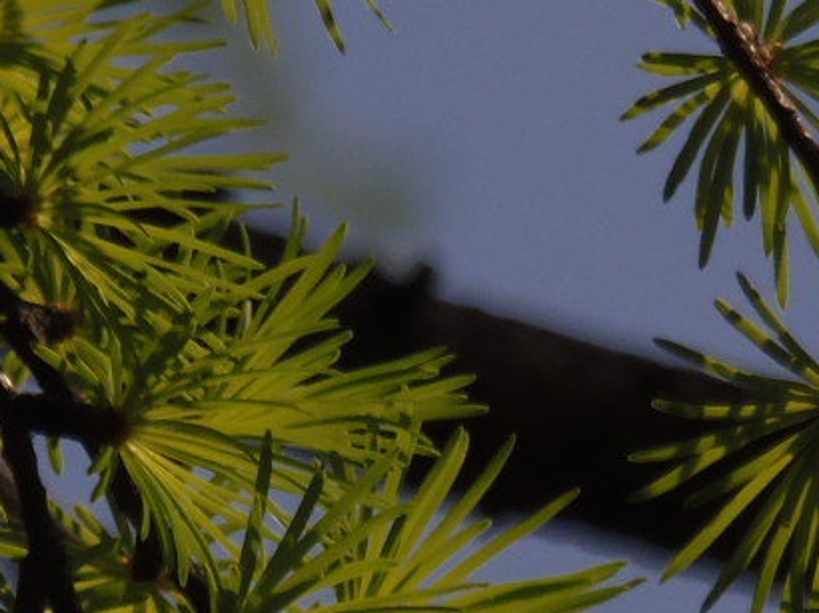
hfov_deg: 1.1
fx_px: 41262
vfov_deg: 0.9
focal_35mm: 1745
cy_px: 609
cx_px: 681
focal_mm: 82.8
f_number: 5
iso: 64
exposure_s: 1/800
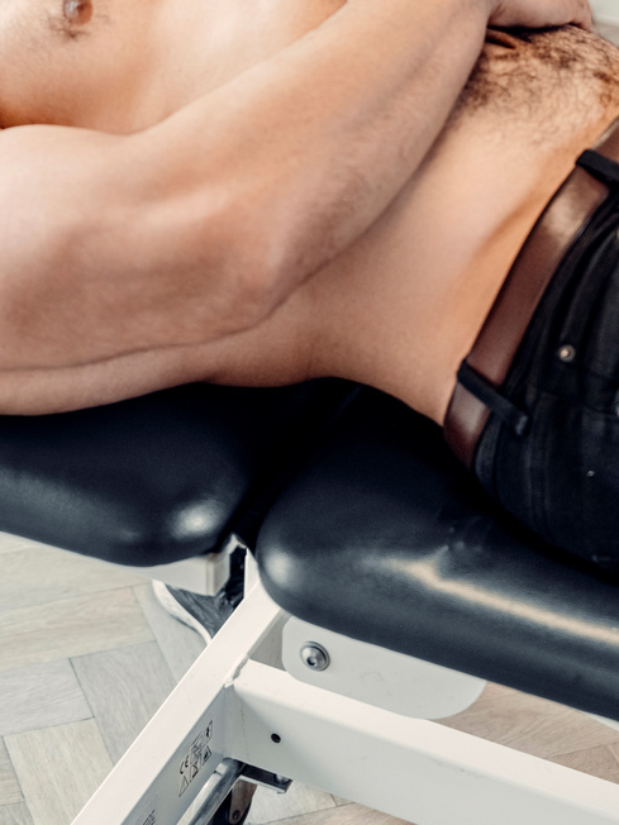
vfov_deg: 17.3
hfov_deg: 13.9
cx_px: 180
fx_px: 2527
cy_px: -272
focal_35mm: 106
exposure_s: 1/125
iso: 640
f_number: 2.8
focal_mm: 45
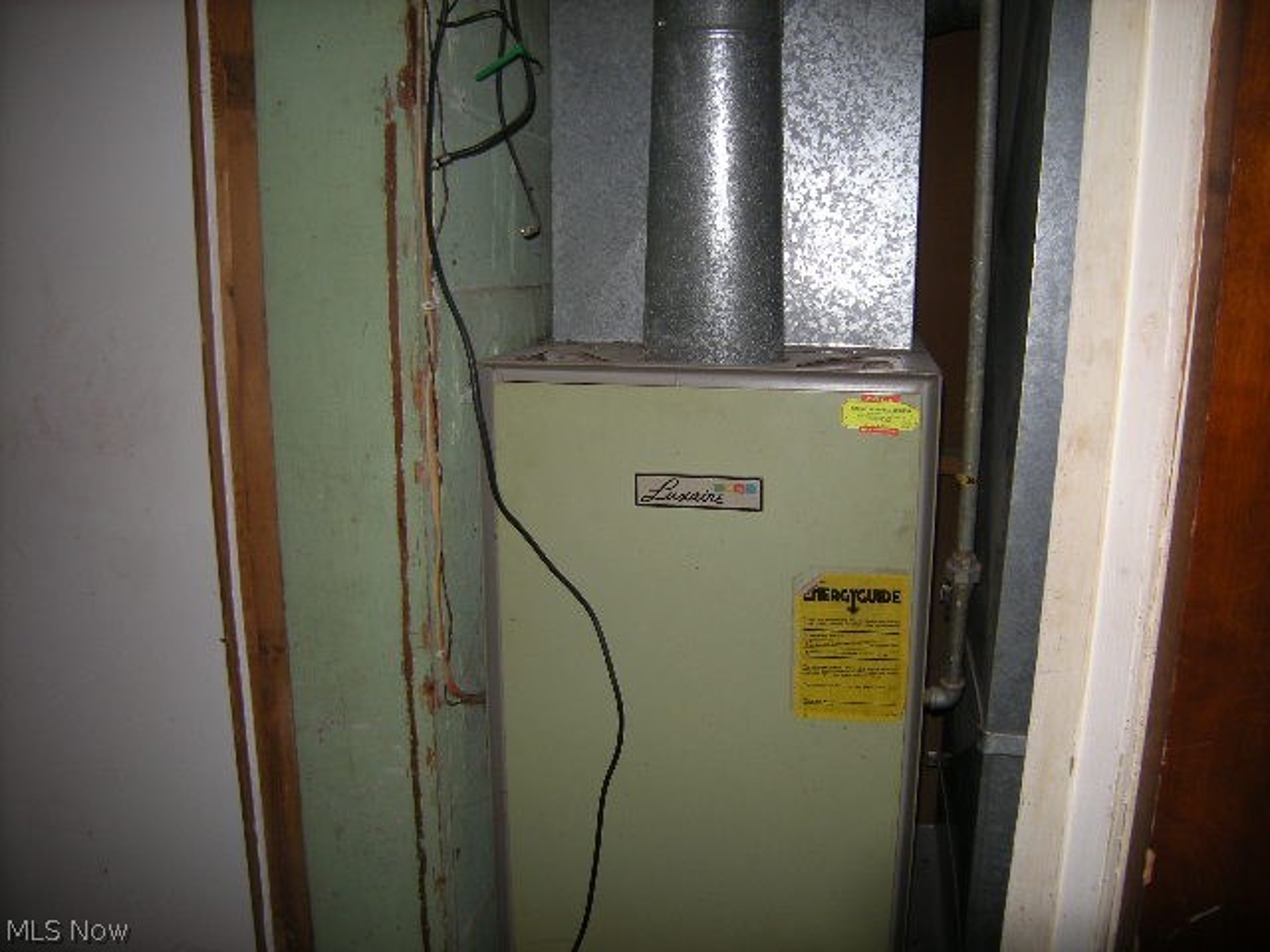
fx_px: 1027
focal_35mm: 28
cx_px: 635
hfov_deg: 63.4
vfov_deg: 49.7
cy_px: 476
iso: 64
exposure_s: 1/60
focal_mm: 4.7
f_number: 2.8
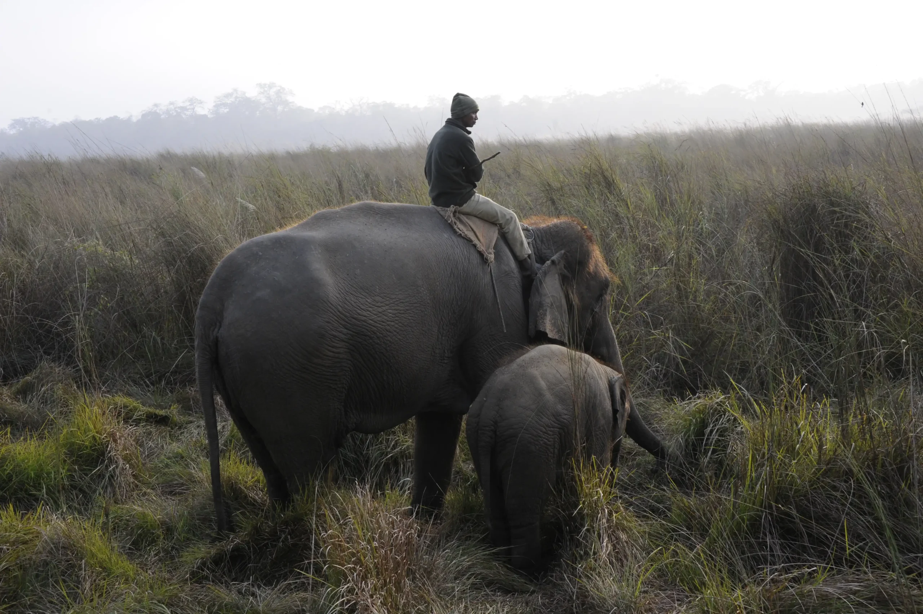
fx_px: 1230
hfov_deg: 41.1
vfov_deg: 28.0
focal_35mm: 48
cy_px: 307
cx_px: 462
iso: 1250
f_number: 10
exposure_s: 1/400
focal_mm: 48
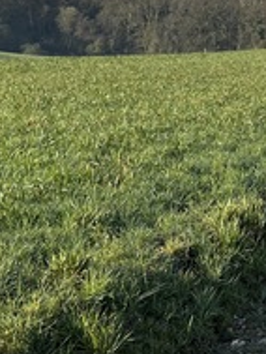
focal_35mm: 76
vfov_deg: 25.4
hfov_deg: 17.9
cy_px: 99
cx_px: 363
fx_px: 778
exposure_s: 1/2525
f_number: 1.78
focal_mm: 6.86
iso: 80
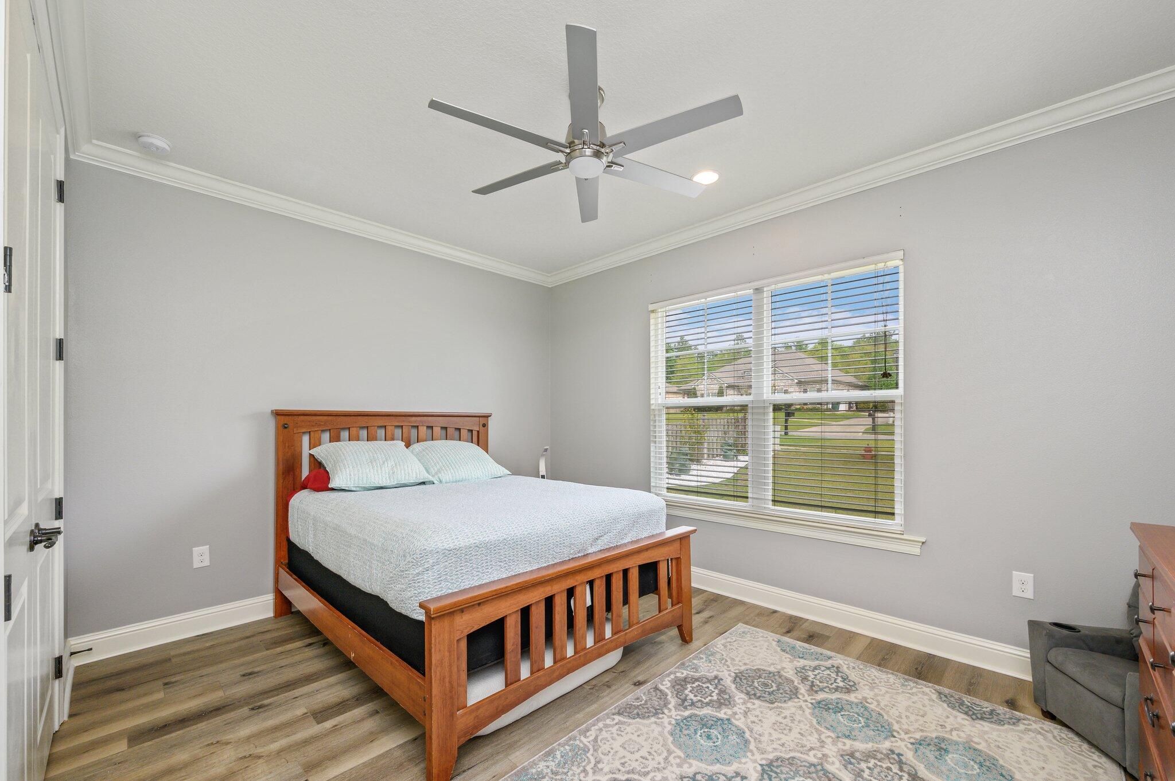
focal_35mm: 14
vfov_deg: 81.1
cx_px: 588
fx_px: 457
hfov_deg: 104.3
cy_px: 390
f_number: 9
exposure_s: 1/30
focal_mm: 14
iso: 250
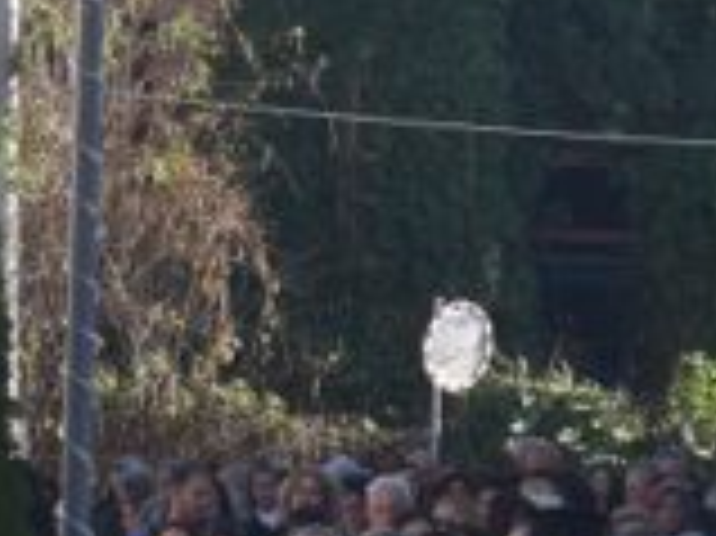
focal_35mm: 375
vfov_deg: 4.0
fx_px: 7756
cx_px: 1360
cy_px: 432
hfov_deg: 5.2
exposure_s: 1/250
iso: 200
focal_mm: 55
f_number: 8
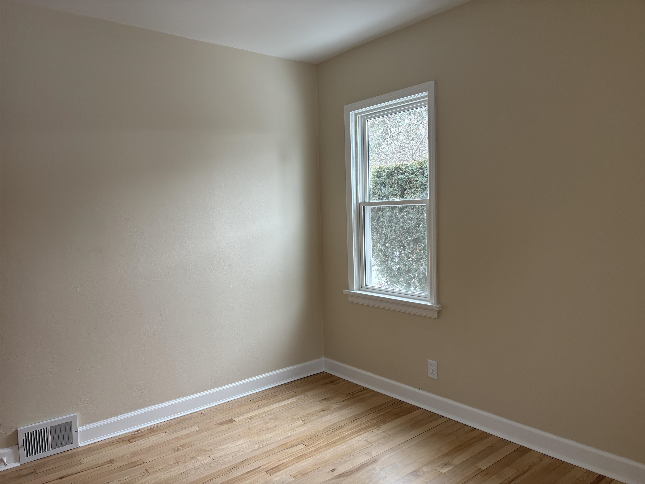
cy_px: 242
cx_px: 322
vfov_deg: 53.1
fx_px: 484
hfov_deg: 67.3
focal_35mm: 26
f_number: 1.6
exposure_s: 1/60
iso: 80
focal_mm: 5.96
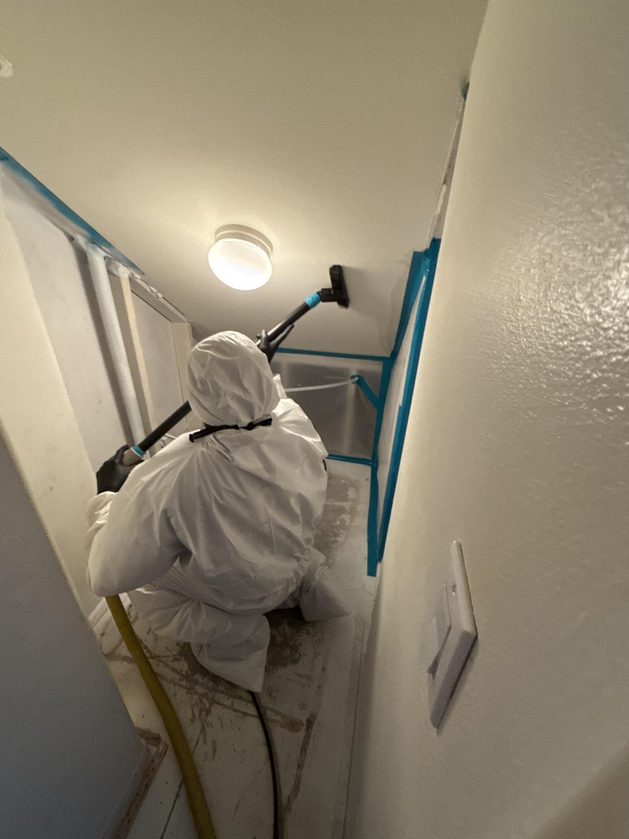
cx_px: 301
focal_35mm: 15
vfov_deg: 98.2
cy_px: 418
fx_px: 363
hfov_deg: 81.7
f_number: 2.2
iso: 500
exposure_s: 1/60
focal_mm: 2.22
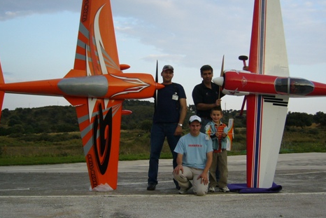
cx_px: 183
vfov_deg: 27.0
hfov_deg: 39.5
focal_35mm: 50
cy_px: 109
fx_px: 453
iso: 80
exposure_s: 1/320
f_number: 2.8
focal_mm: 5.8
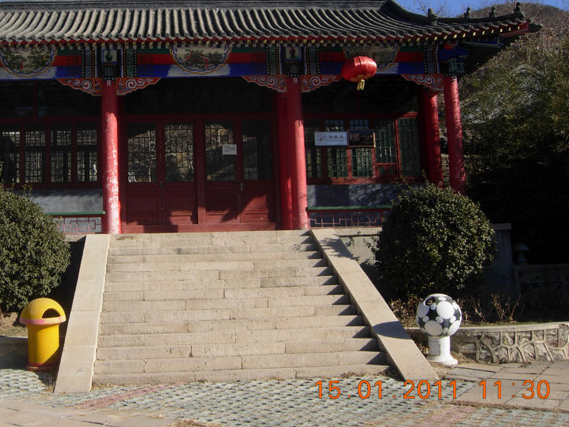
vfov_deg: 29.6
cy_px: 160
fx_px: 805
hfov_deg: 38.5
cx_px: 195
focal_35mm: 49
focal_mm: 7.5
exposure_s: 1/406
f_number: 5.4
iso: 50
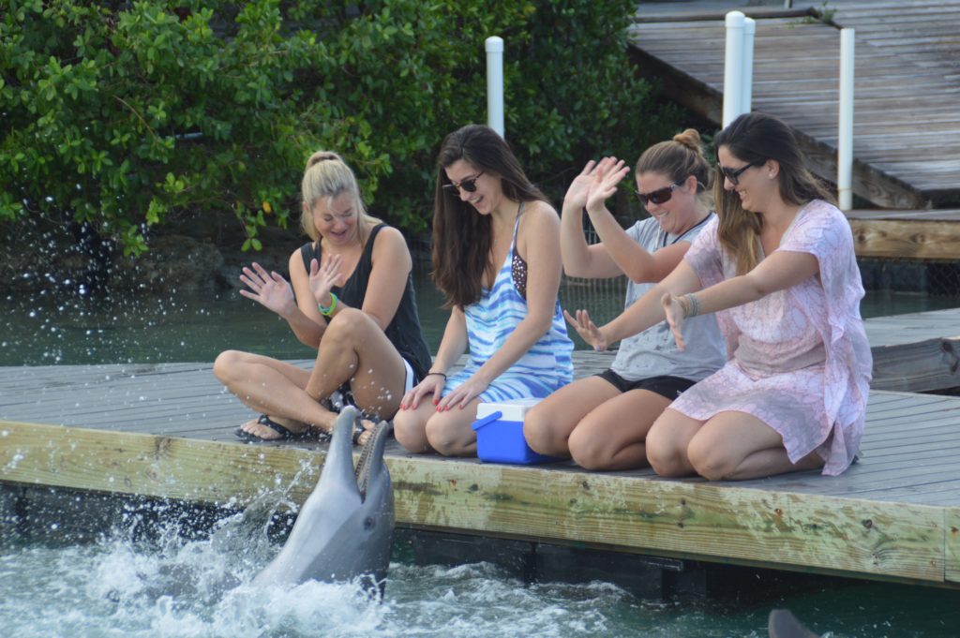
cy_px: 319
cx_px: 480
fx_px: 4476
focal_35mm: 168
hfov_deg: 12.2
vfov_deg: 8.2
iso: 400
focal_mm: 112
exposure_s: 1/320
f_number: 6
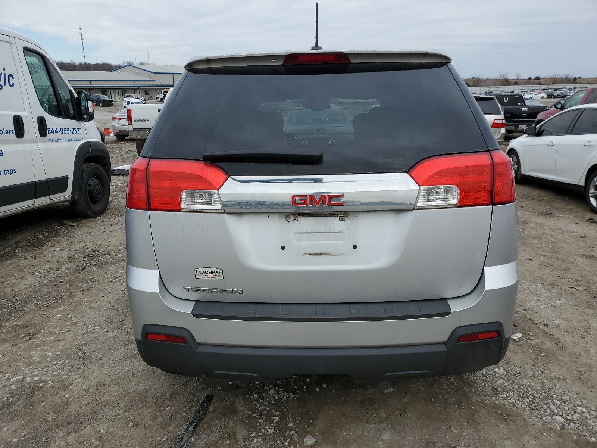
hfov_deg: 67.3
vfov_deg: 53.1
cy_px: 224
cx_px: 298
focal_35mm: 26
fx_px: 448
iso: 50
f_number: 1.5
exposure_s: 1/2500
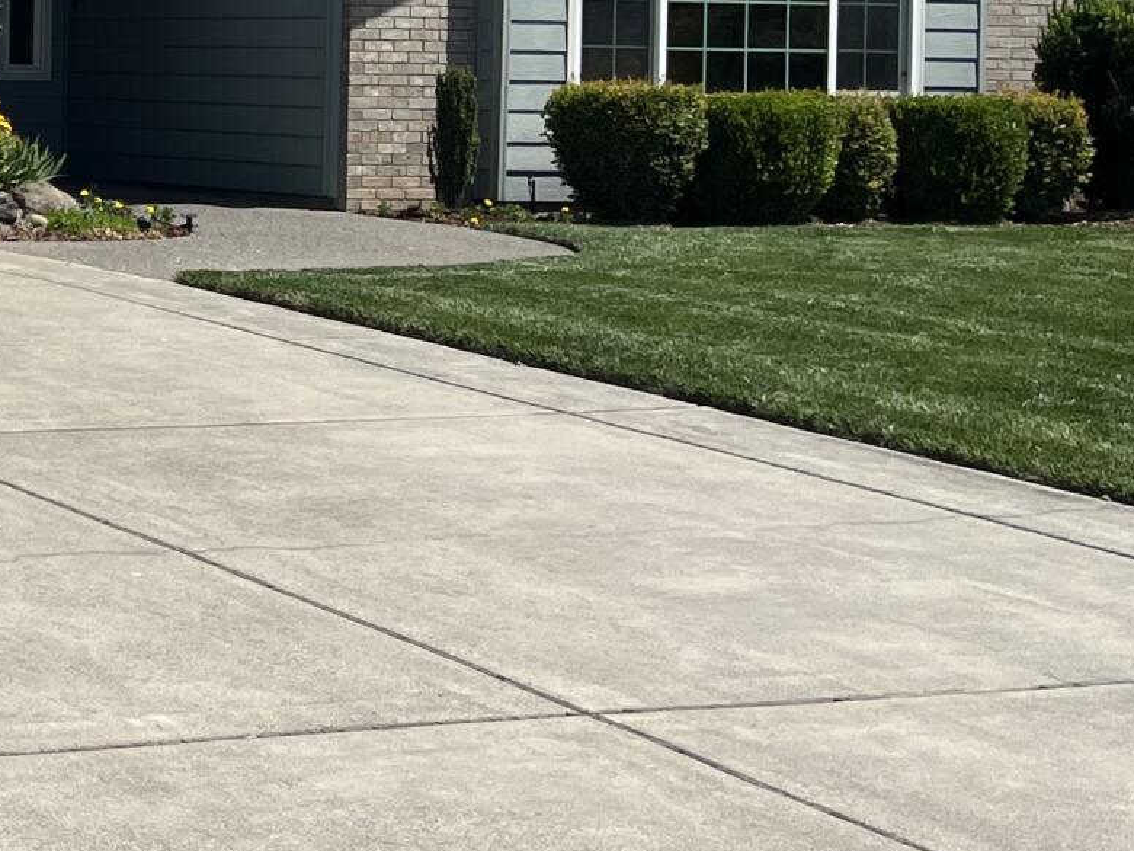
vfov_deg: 14.6
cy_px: 89
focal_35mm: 100
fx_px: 3276
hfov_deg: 16.8
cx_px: -795
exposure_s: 1/5076
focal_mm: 5.1
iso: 50
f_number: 1.6
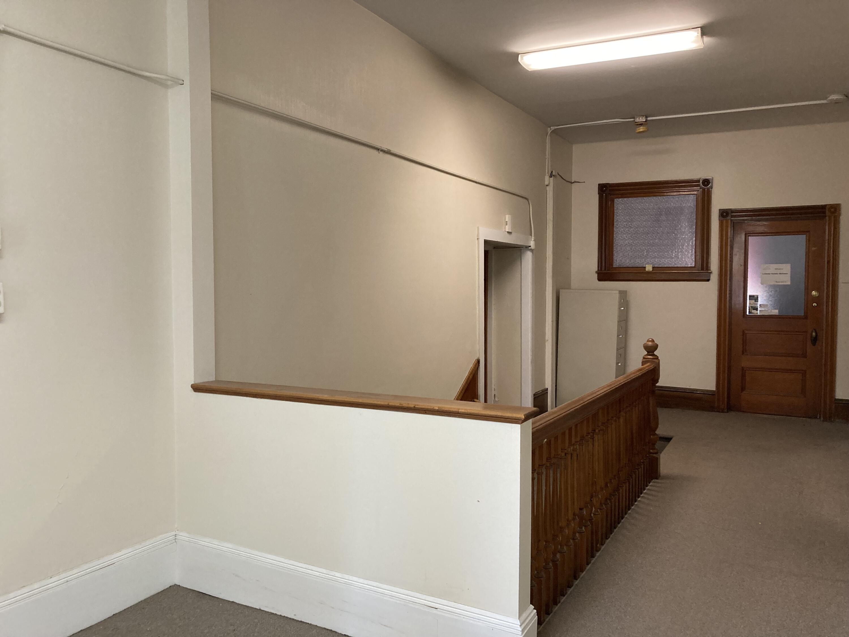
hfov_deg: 63.4
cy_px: 318
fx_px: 687
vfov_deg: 49.7
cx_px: 424
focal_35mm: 28
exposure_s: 1/60
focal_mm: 3.99
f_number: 1.8
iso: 200
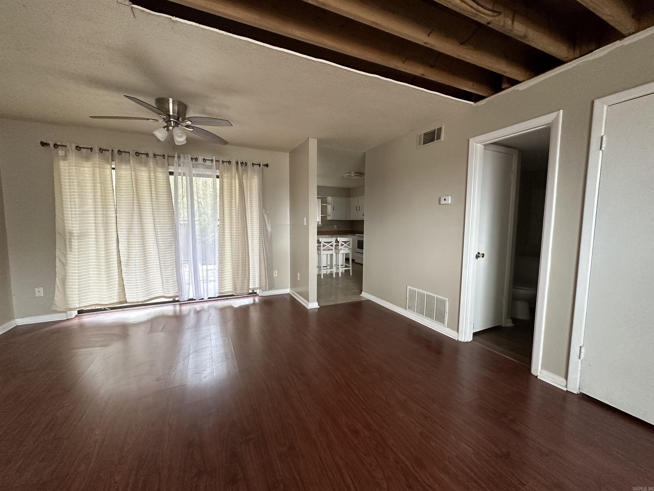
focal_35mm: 14
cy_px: 246
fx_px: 265
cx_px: 327
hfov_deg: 102.1
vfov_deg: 85.7
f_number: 2.2
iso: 320
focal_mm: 2.22
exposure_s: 1/98
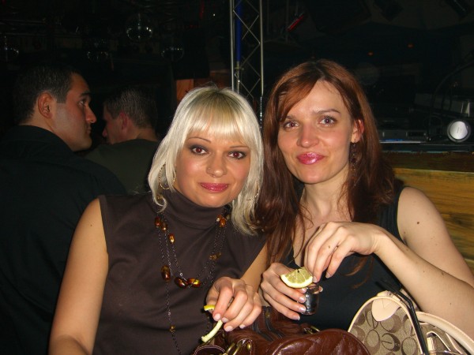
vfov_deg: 37.7
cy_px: 178
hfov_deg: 49.0
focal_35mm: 38
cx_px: 237
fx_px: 520
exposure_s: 1/60
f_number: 2.8
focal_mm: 7.9
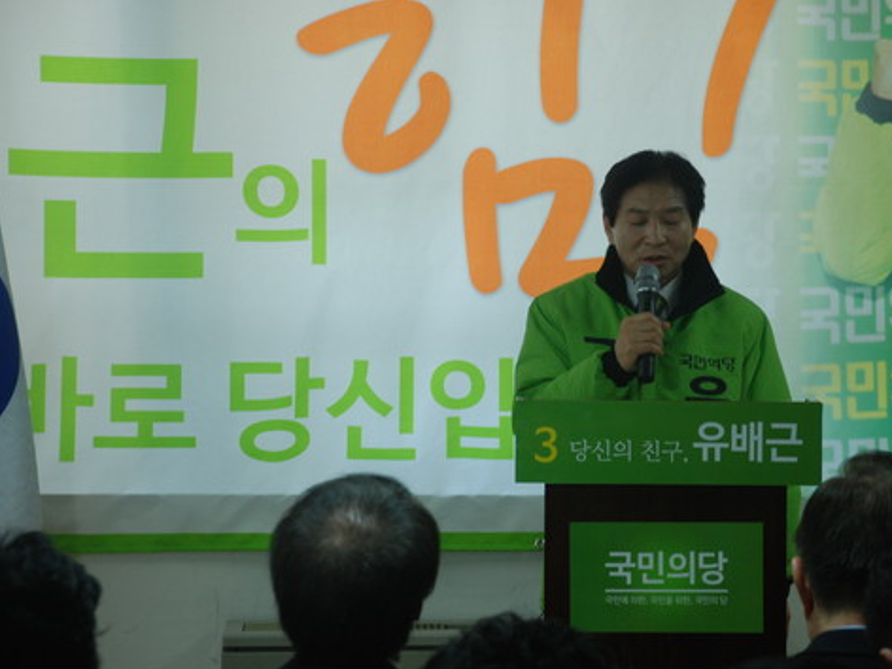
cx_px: 533
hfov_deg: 13.4
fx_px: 3788
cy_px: 361
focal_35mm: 147
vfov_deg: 10.1
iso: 400
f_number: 5.6
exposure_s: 1/30
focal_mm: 80
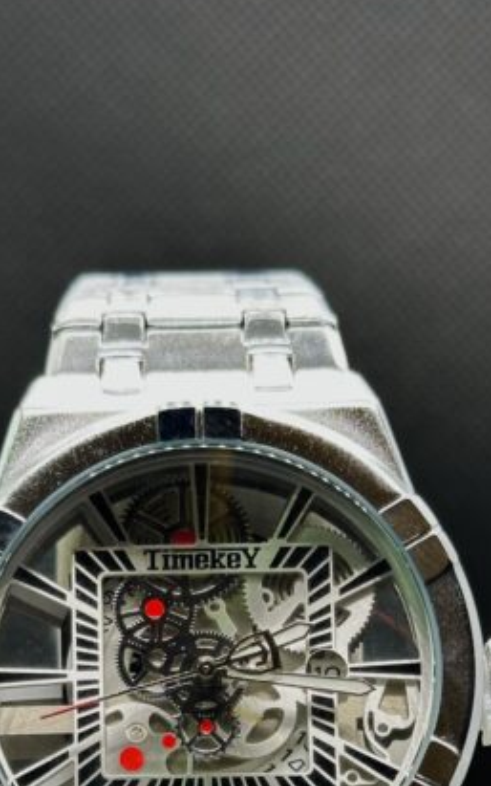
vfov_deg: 20.6
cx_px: 233
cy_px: 708
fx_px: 2119
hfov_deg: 13.2
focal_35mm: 99
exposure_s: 1/50
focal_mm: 6.86
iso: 50
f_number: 1.78
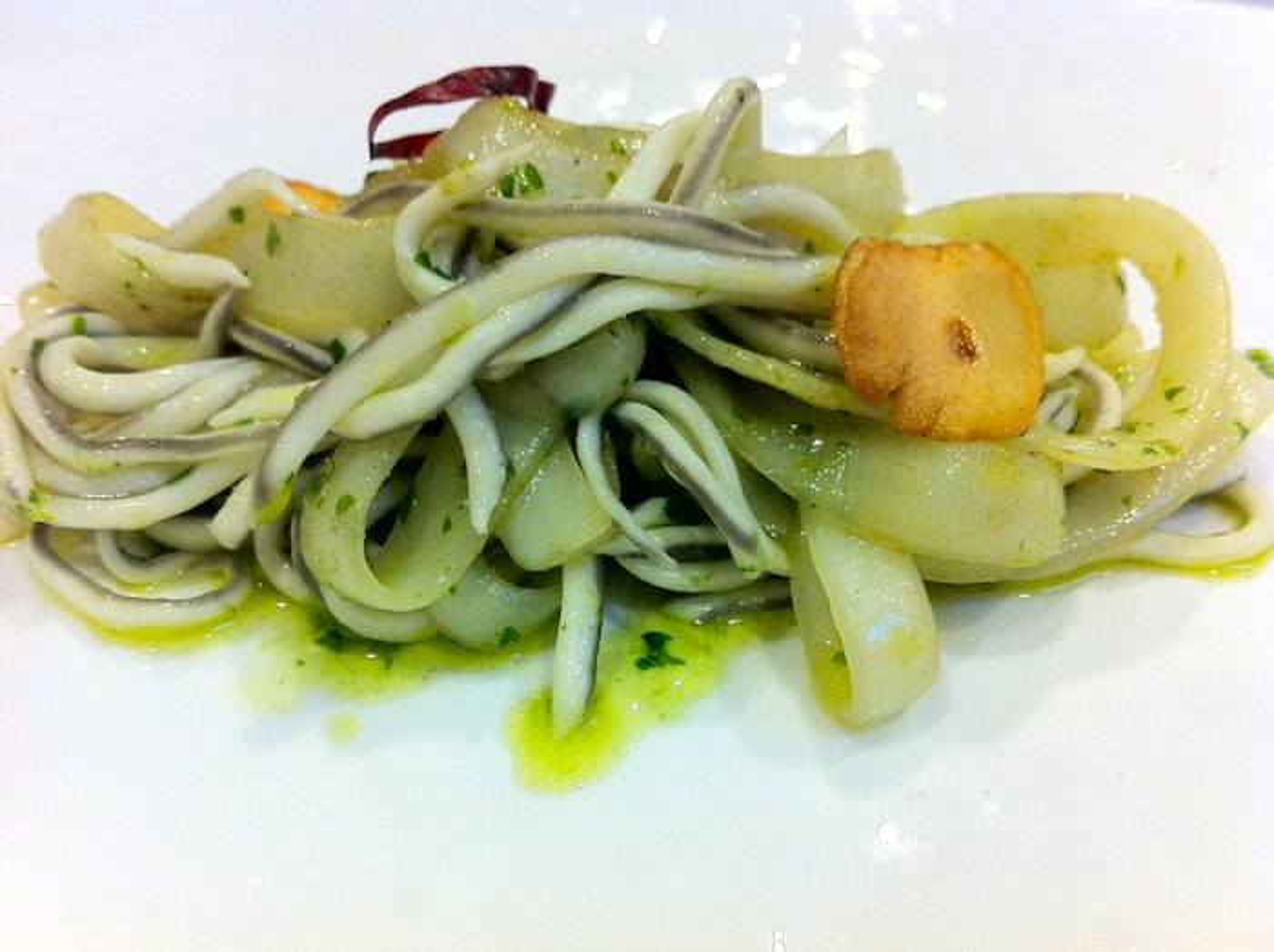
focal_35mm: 35
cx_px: 637
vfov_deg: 40.6
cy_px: 476
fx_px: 1286
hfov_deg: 52.7
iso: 160
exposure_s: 1/17
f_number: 2.8
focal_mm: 3.85
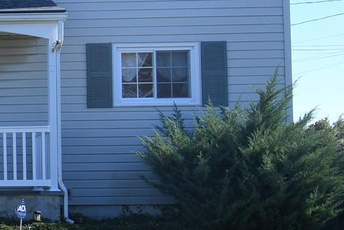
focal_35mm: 107
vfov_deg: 12.8
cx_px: -240
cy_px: 156
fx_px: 1022
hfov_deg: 16.5
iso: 200
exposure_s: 1/320
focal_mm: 16
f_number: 9
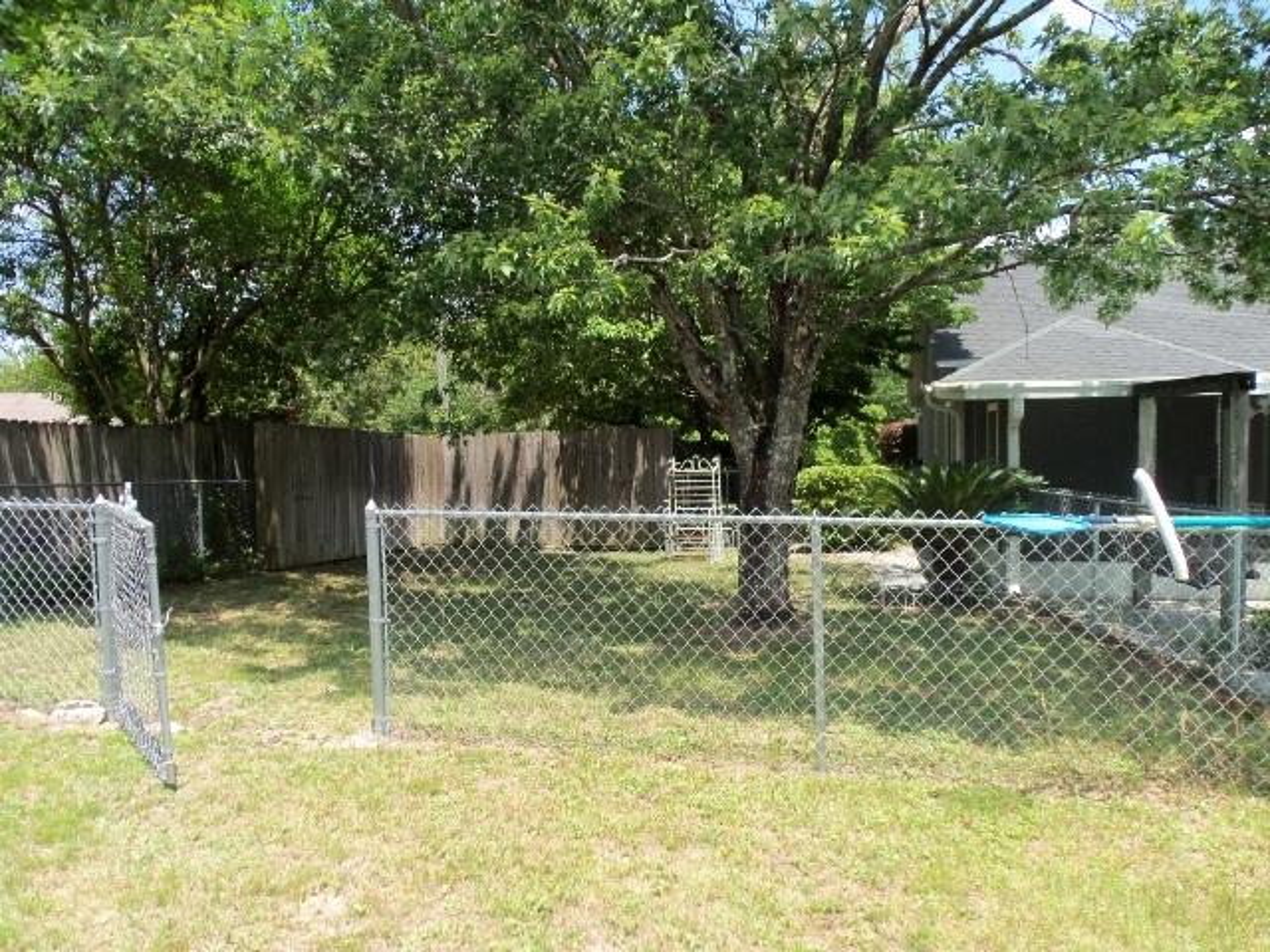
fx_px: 1064
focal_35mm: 29
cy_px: 476
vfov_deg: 48.2
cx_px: 635
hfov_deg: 61.7
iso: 80
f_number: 3.4
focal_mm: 5.2
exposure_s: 1/400
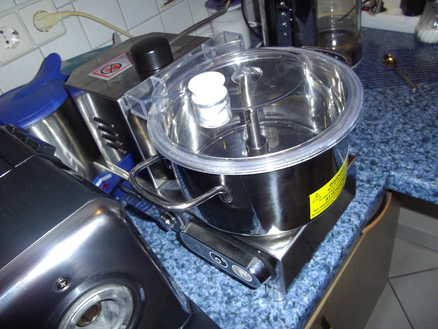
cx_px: 219
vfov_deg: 51.4
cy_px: 164
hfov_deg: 65.3
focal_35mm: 27
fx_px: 342
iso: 100
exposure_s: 1/50
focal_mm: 4.9
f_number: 3.2
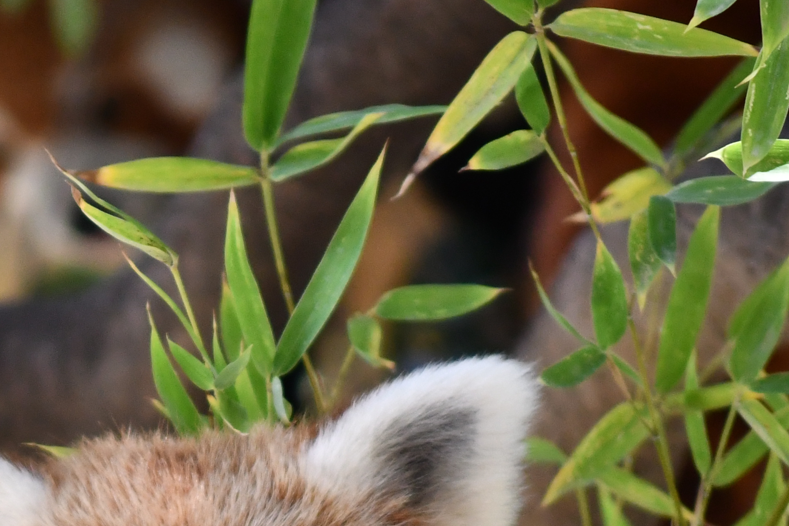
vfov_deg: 1.6
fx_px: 19238
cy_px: 593
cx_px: 139
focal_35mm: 878
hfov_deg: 2.3
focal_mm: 200
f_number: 5.6
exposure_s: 1/250
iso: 1400
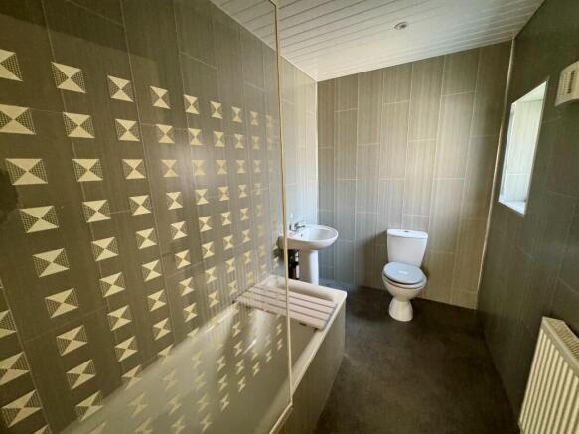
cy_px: 217
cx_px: 290
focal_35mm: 14
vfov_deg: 85.7
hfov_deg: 102.1
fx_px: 234
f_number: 2.2
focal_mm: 2.22
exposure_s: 1/60
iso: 800
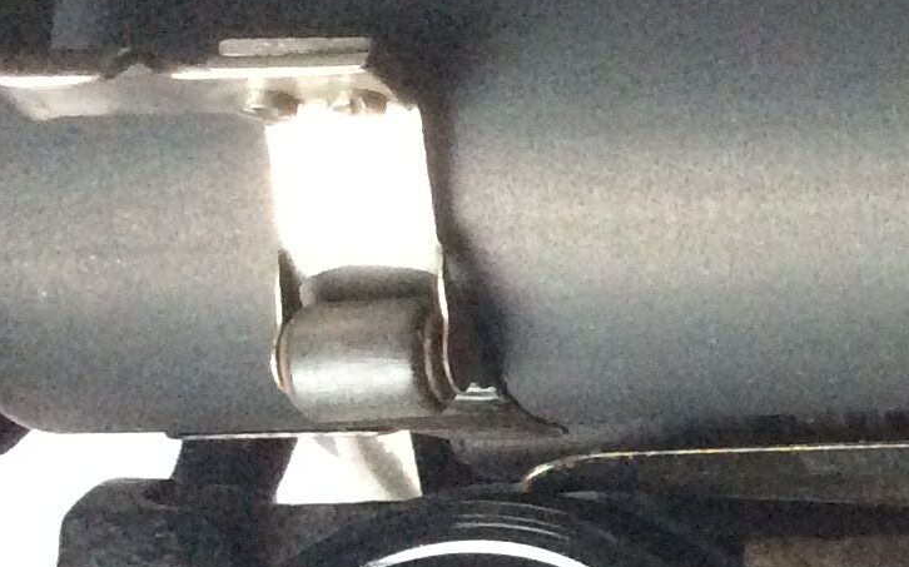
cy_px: 494
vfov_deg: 10.8
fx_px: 2996
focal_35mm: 121
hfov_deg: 15.4
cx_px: 1520
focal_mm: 3.3
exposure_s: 1/20
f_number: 2.4
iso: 320
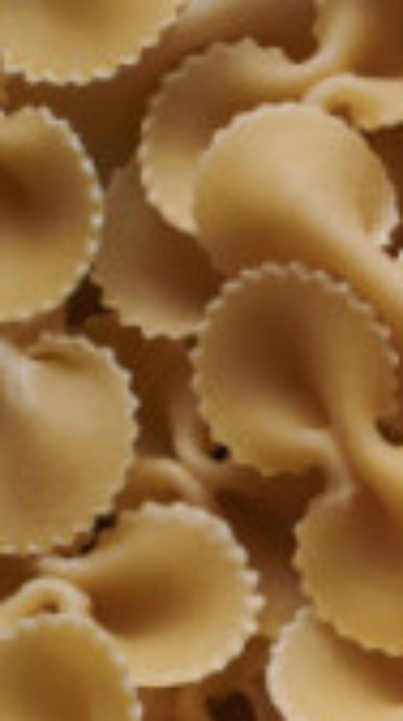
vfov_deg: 8.5
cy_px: 884
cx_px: 1565
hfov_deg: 4.5
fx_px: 4769
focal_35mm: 250
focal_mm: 50
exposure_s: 1/100
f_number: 8
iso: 160
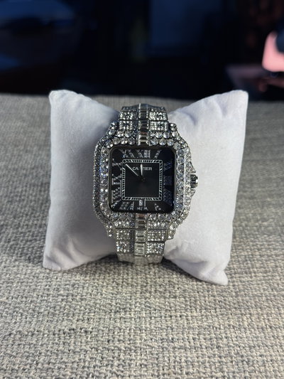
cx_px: 142
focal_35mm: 48
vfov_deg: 39.6
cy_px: 190
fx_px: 525
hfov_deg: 30.3
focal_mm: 6.76
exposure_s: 1/167
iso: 64
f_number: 1.78
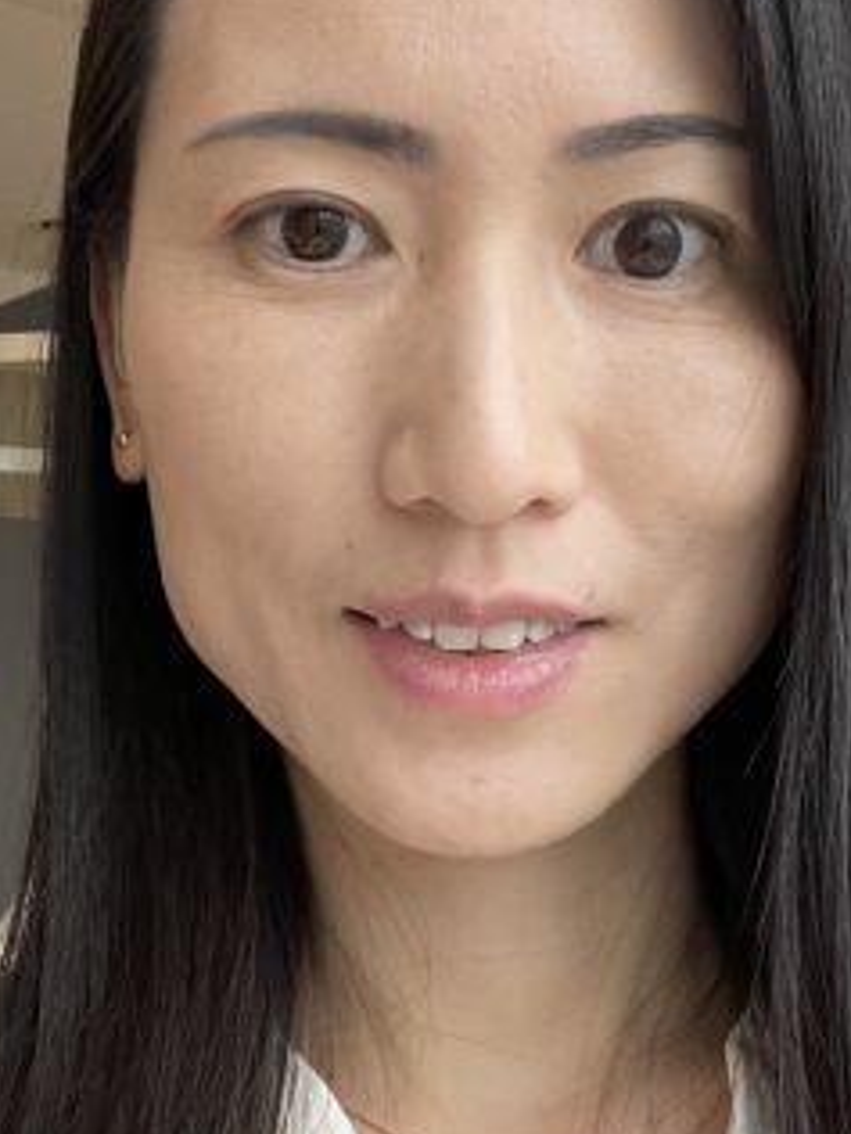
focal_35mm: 57
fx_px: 1868
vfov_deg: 33.7
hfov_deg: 25.7
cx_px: 431
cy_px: 650
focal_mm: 2.71
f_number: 2.2
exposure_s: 1/63
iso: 100
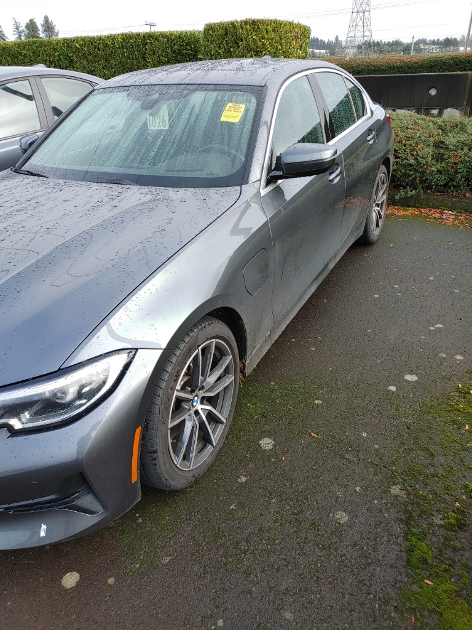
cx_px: 236
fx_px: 473
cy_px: 315
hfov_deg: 53.1
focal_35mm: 26
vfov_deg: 67.3
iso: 50
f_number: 1.8
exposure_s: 1/323
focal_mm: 5.58
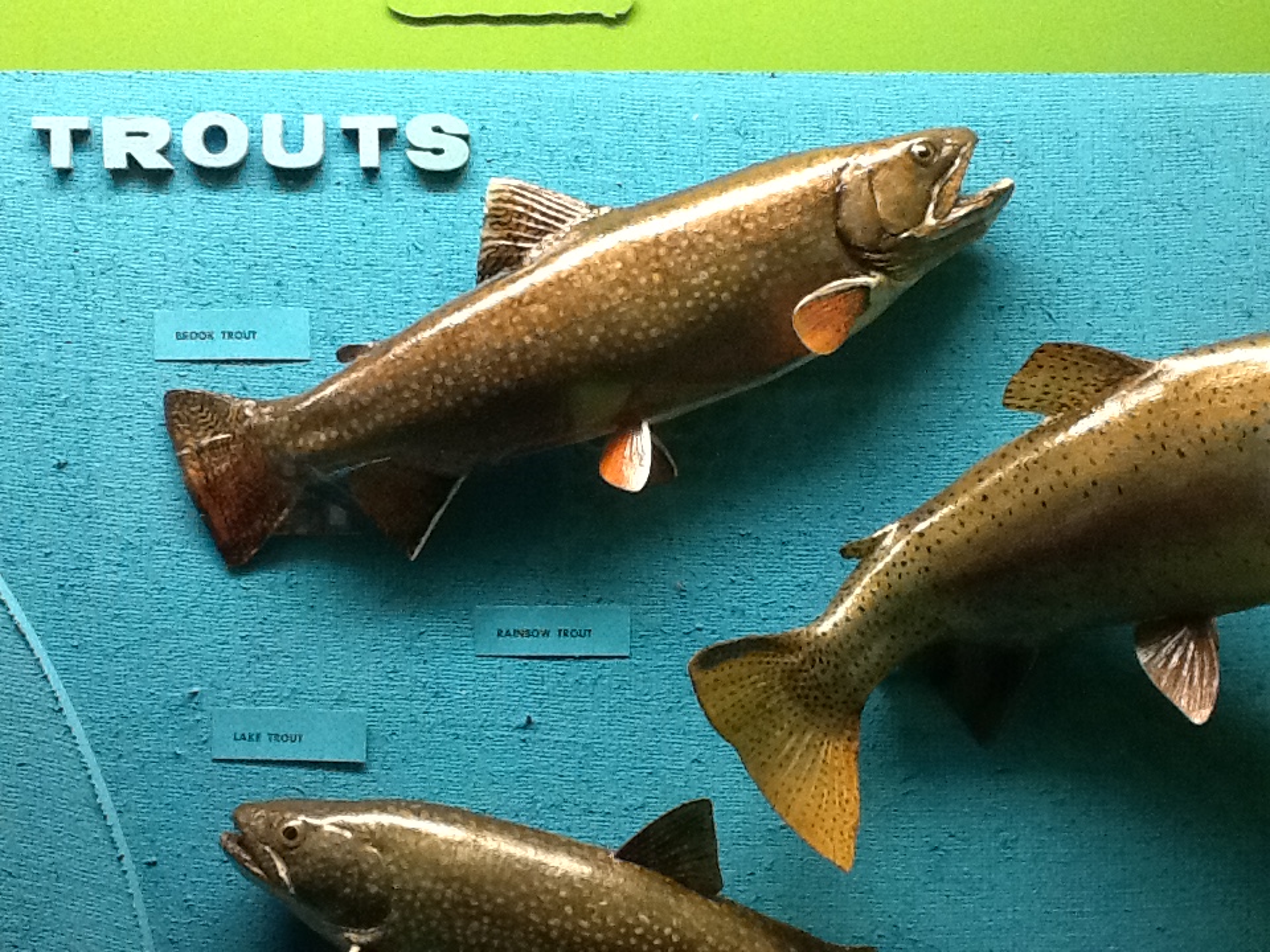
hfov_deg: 42.9
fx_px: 1614
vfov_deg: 32.9
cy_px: 476
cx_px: 635
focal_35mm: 44
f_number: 2.4
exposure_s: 1/30
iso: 250
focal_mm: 2.03
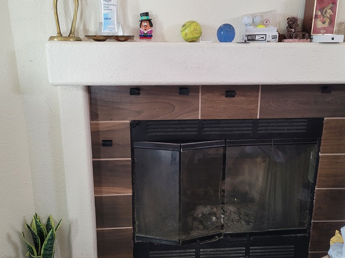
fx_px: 309
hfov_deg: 58.3
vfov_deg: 45.4
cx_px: 182
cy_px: 121
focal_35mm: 31
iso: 200
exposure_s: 1/40
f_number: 1.8
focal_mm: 7
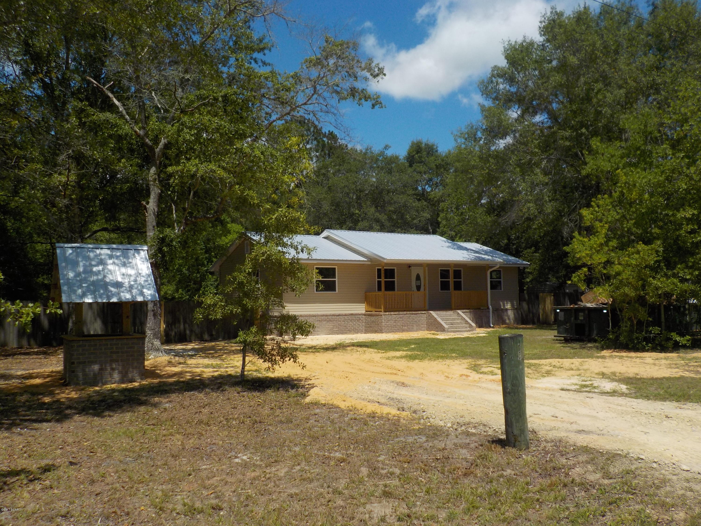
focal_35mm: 30
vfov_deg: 46.8
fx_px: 608
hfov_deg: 60.0
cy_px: 263
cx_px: 350
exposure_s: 1/1600
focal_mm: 4.1
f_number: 3.3
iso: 125
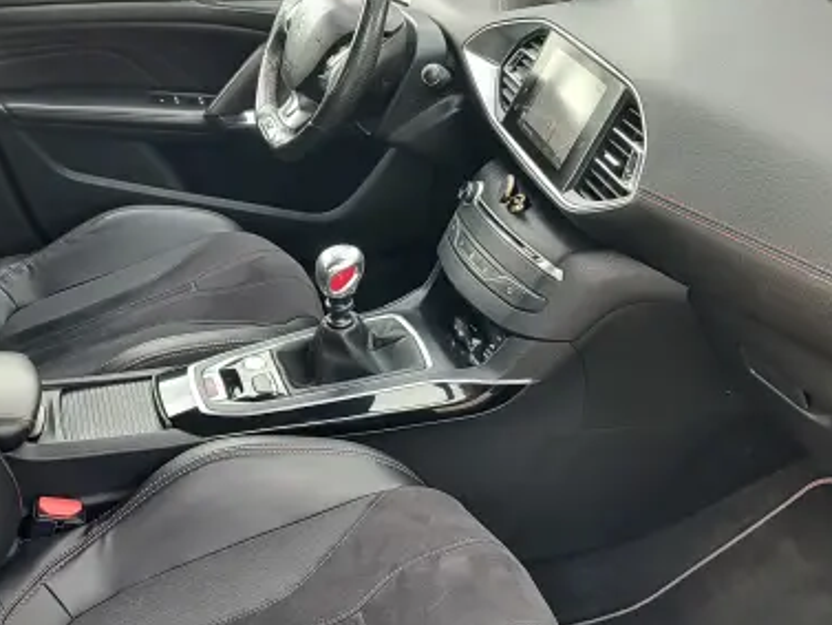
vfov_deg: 36.7
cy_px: 369
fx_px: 938
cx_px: 349
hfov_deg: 47.7
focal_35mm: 39
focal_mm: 5.56
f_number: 1.8
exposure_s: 1/100
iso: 106
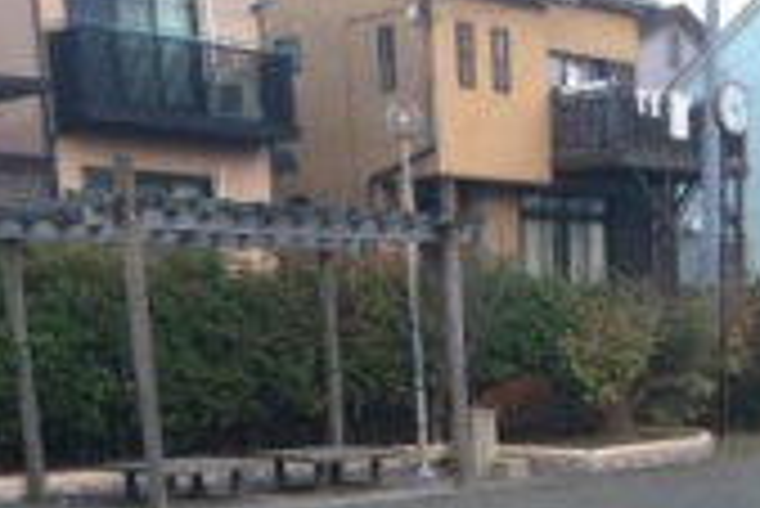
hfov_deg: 27.7
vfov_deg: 17.3
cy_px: 762
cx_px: 627
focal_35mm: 71
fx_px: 1500
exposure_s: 1/30
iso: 40
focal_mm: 4.15
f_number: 2.2
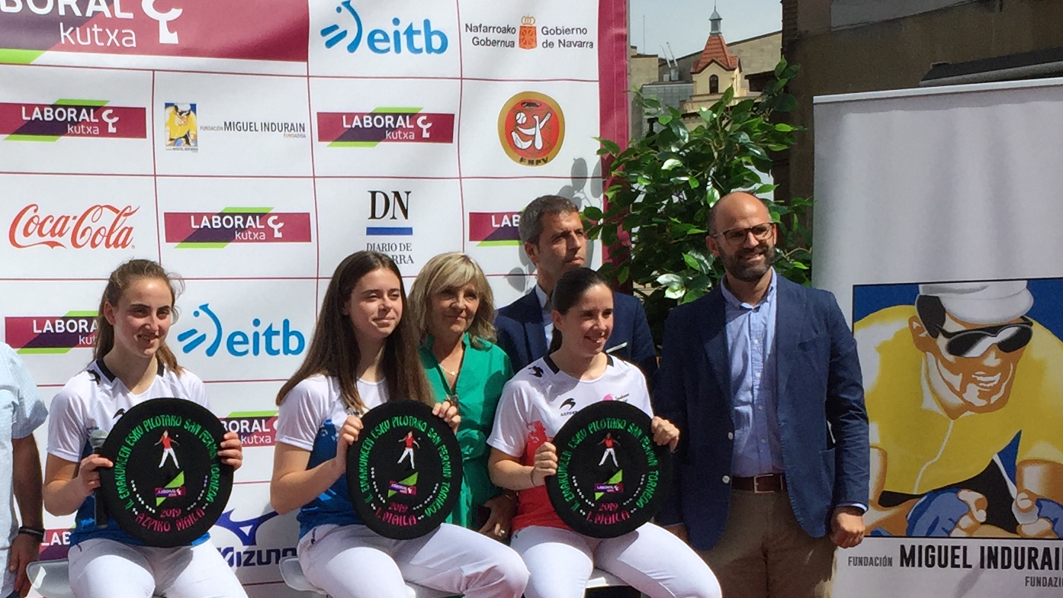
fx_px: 2086
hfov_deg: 28.0
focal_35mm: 74
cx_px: 217
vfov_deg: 16.1
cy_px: 542
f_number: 2.2
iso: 32
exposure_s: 1/2825
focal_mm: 4.15
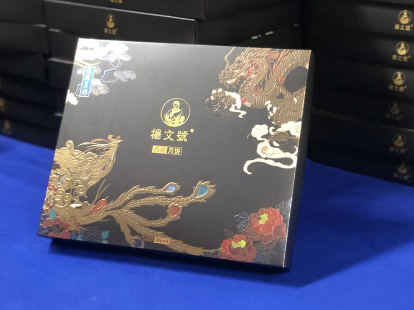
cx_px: 210
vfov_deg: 26.1
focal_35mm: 56
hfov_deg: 34.4
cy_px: 153
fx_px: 670
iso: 200
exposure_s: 1/8
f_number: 2.4
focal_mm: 6
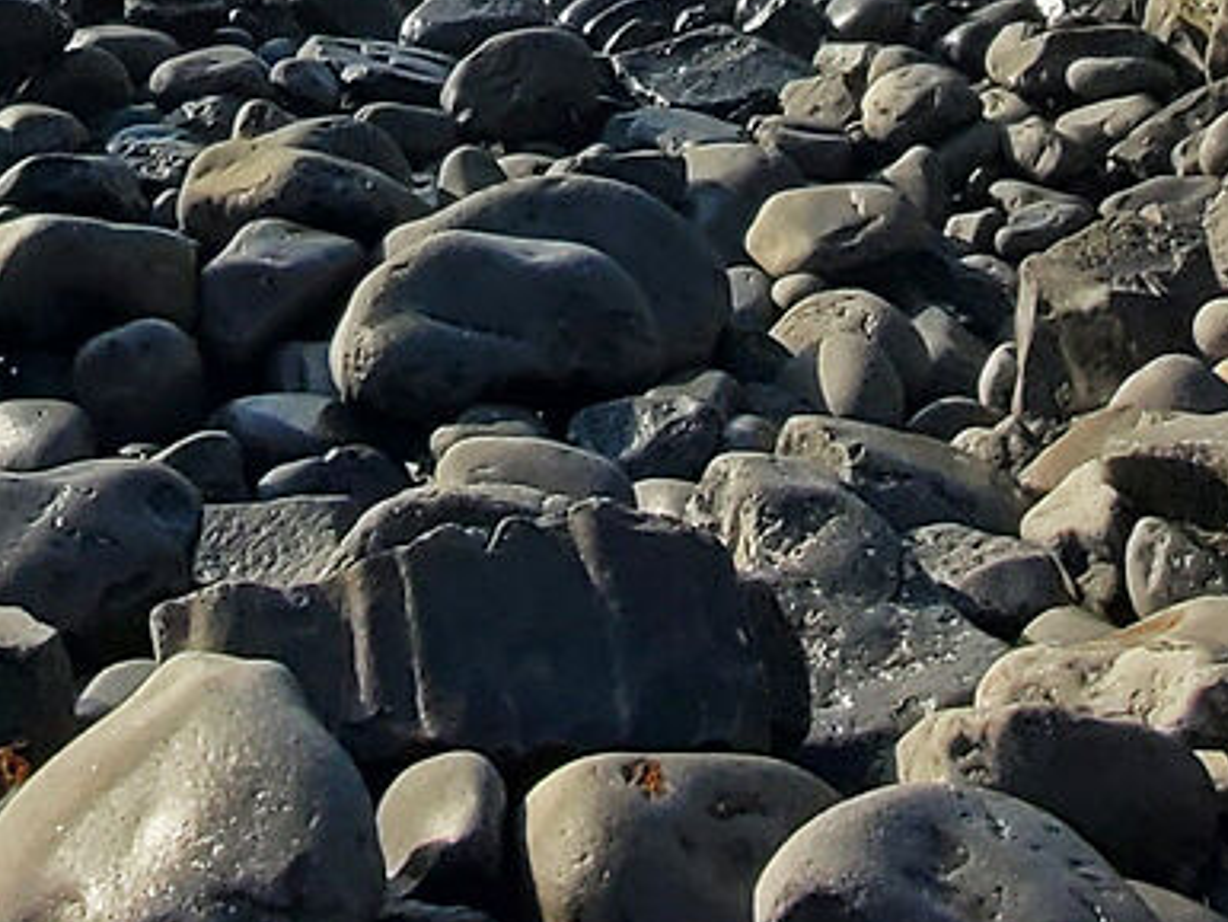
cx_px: 175
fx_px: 2874
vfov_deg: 14.6
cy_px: -1008
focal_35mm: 81
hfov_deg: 23.6
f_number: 2.2
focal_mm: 1.8
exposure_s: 1/2004
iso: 50
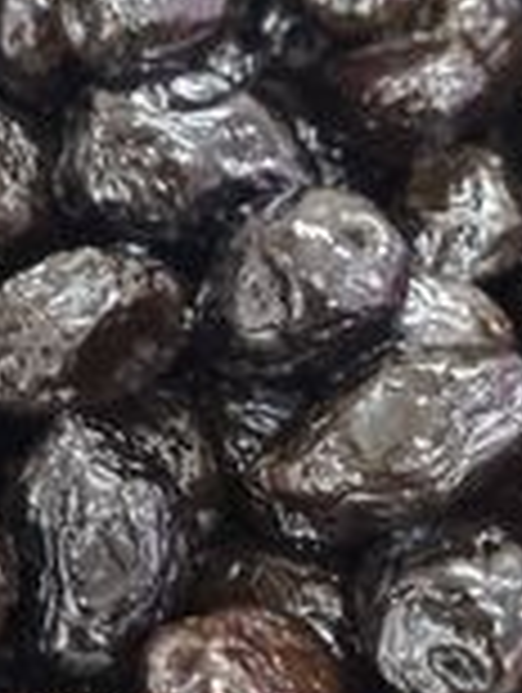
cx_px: 122
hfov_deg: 20.3
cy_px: 279
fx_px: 1444
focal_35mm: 72
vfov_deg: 26.9
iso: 500
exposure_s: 1/50
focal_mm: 5.4
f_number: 1.8
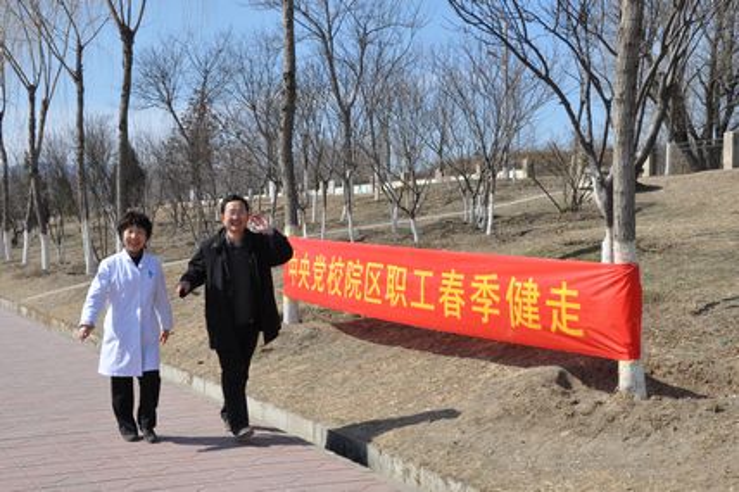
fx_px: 862
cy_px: 246
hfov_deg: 46.4
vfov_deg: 31.9
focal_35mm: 42
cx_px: 370
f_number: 11
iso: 400
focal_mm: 28
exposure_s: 1/500
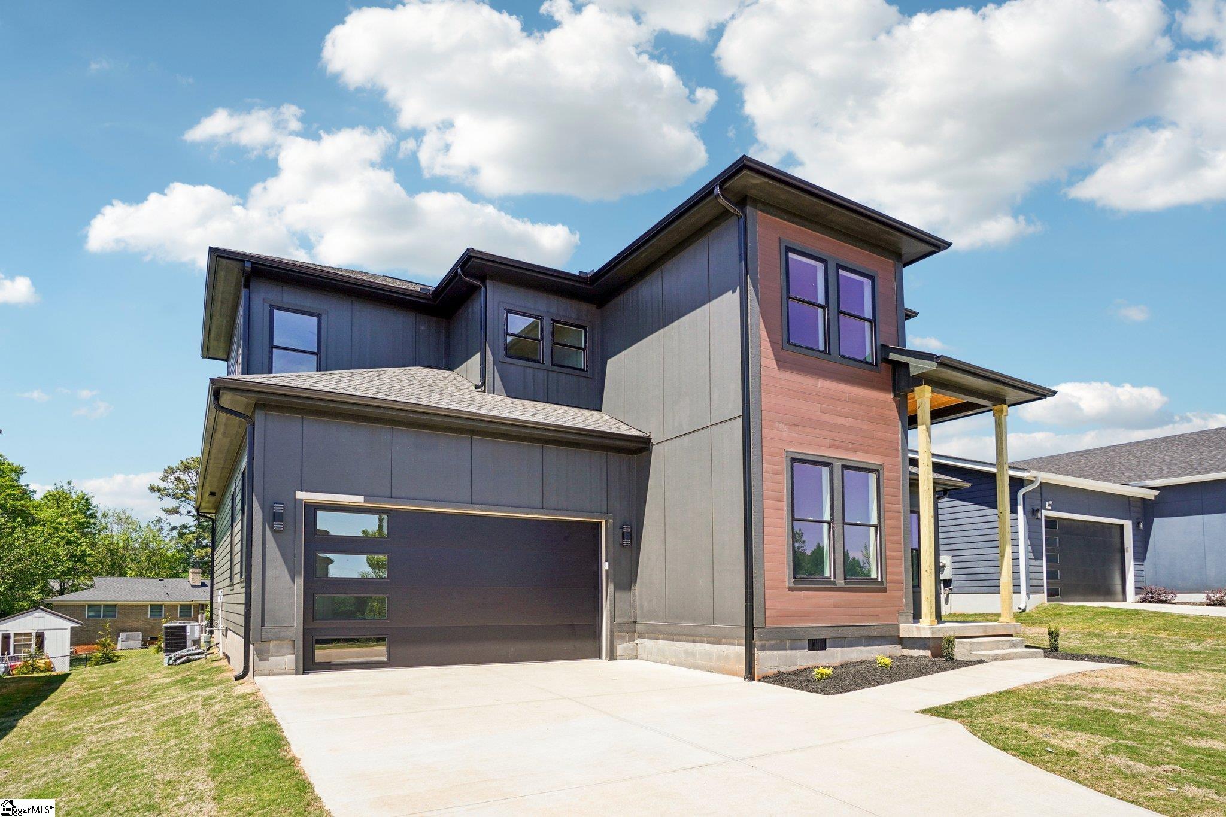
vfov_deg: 63.2
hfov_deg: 85.4
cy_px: 408
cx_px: 613
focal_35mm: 20
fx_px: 664
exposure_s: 1/160
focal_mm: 13
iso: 100
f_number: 8
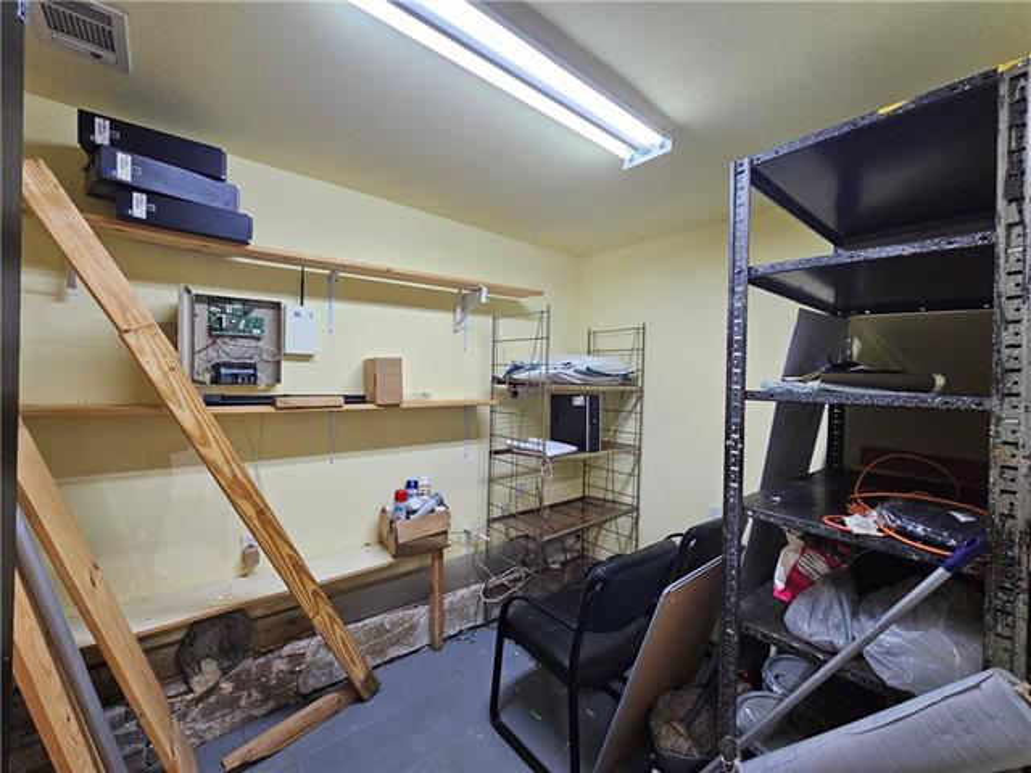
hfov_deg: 106.2
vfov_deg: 89.9
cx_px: 516
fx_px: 387
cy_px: 386
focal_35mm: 13
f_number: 2.2
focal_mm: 2.2
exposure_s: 1/60
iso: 400
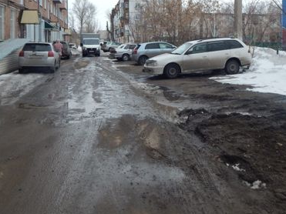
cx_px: 134
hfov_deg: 49.0
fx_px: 314
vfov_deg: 36.5
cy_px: 45
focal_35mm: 38
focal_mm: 4
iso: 125
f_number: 6
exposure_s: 1/500
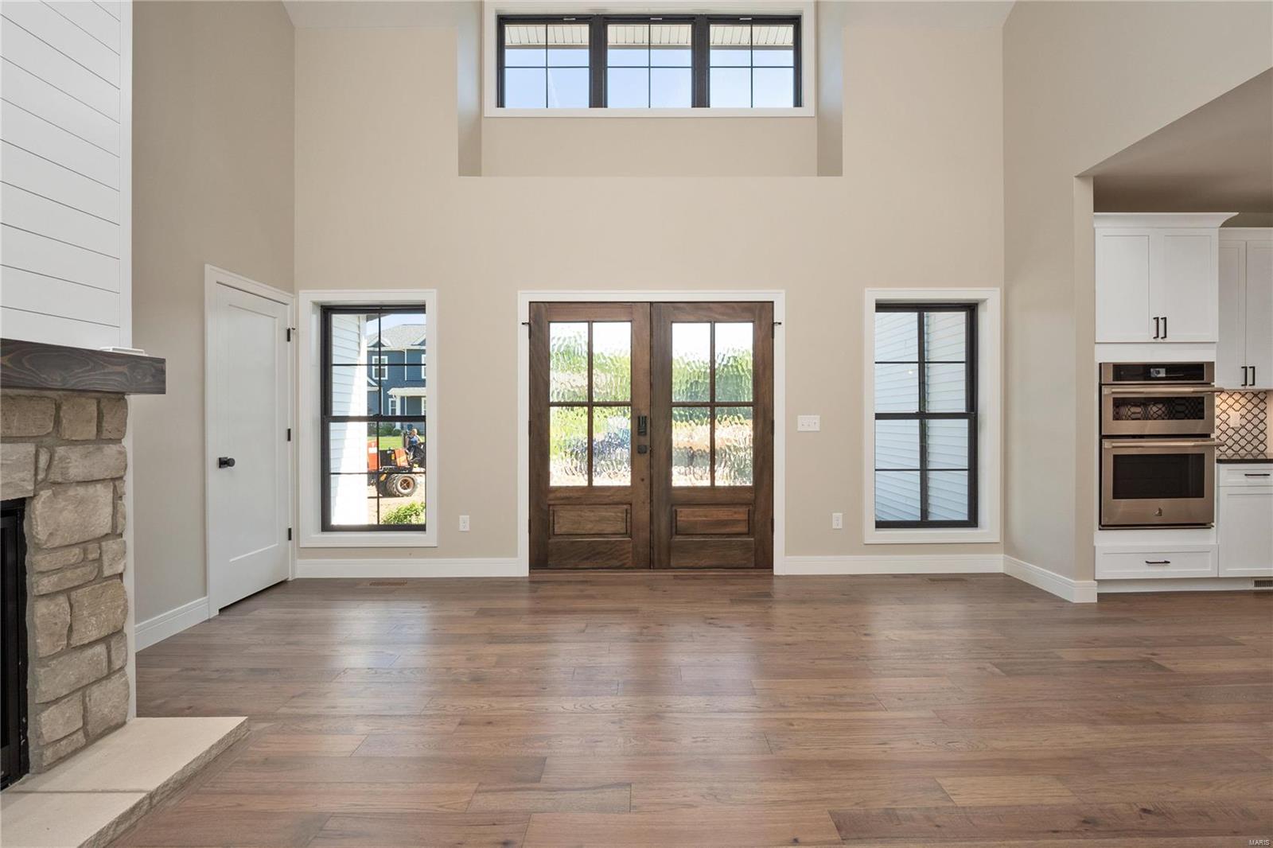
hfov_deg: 96.7
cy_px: 424
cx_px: 636
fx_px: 566
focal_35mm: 16
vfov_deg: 73.7
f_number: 8
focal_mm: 8
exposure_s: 1/15
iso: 400
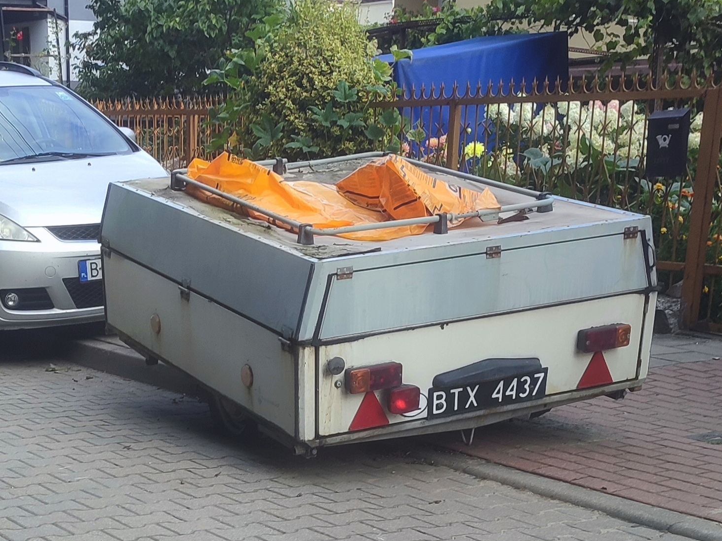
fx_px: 521
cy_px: 269
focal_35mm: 25
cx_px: 360
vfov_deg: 54.9
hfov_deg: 69.4
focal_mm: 5.89
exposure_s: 1/50
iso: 53
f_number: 1.89
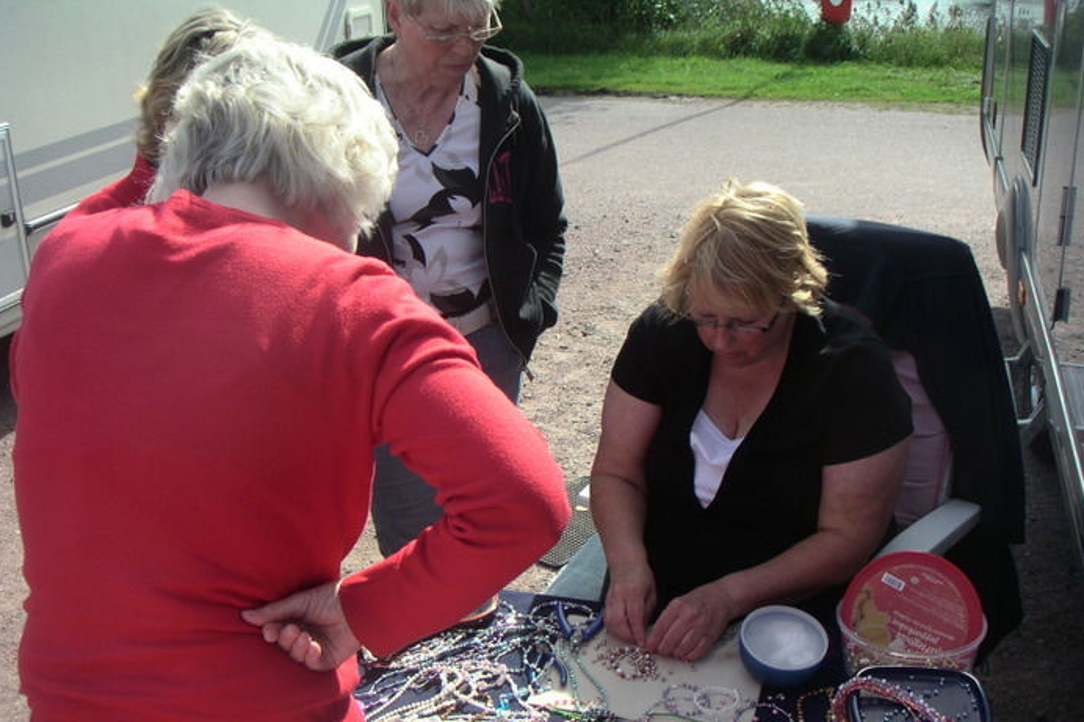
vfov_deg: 33.3
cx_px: 540
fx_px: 1204
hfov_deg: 48.5
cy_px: 406
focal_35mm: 40
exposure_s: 1/380
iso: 50
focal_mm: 6
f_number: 2.8
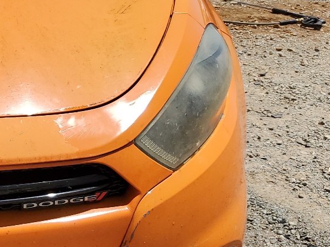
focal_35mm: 73
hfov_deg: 24.1
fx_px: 696
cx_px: -71
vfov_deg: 20.1
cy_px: 90
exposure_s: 1/5000
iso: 50
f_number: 1.5
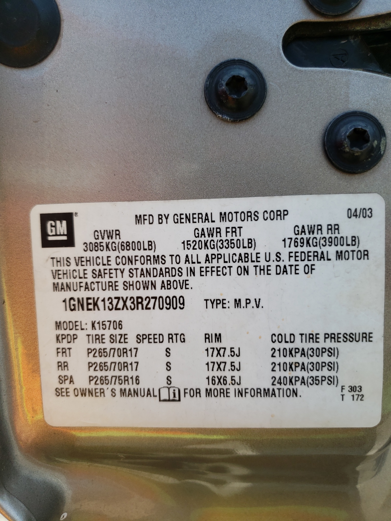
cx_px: 196
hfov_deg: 53.1
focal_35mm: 26
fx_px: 392
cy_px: 260
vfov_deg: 67.3
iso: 50
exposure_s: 1/1000
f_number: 1.5
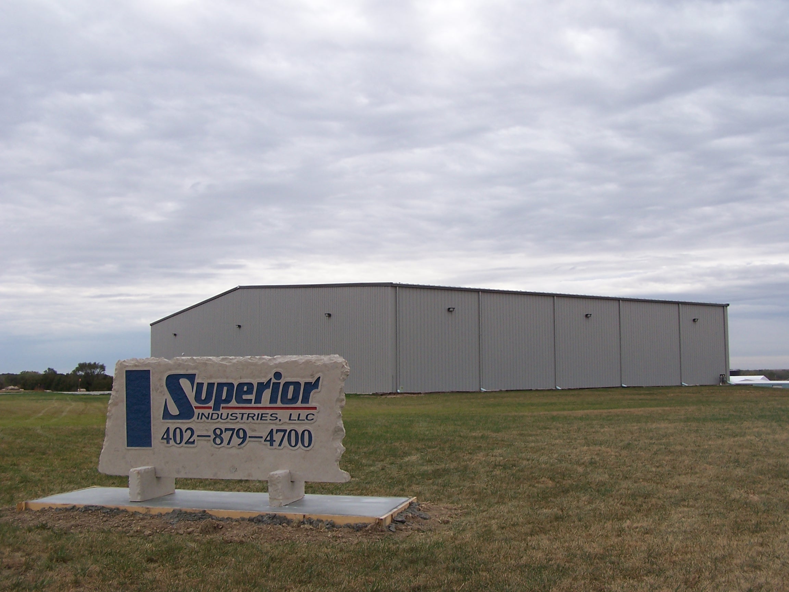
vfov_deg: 37.7
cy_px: 296
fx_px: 866
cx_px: 394
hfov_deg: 49.0
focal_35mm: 38
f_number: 4
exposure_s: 1/500
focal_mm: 6.3
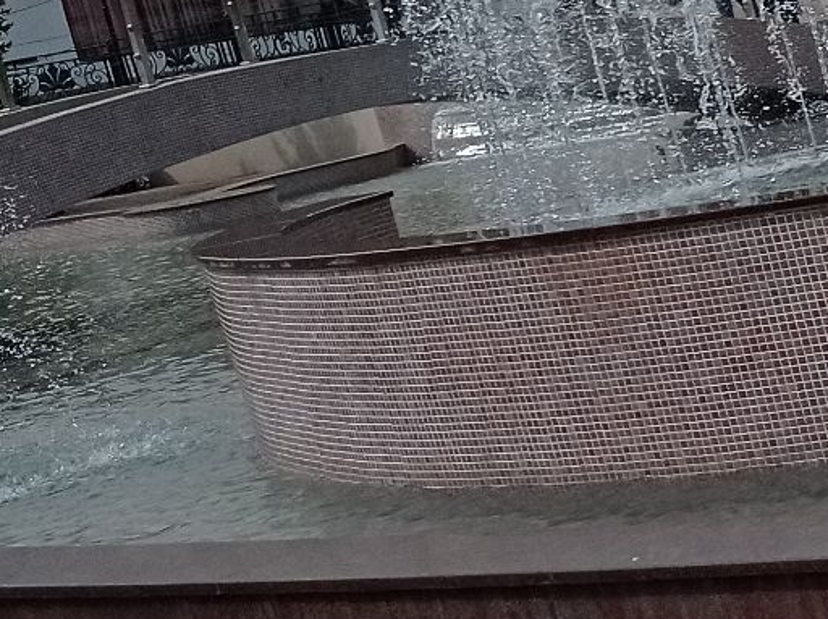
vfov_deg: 13.2
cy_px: 196
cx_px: 1368
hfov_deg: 15.7
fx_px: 2676
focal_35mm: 112
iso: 103
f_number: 1.79
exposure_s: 1/5319
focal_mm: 4.74
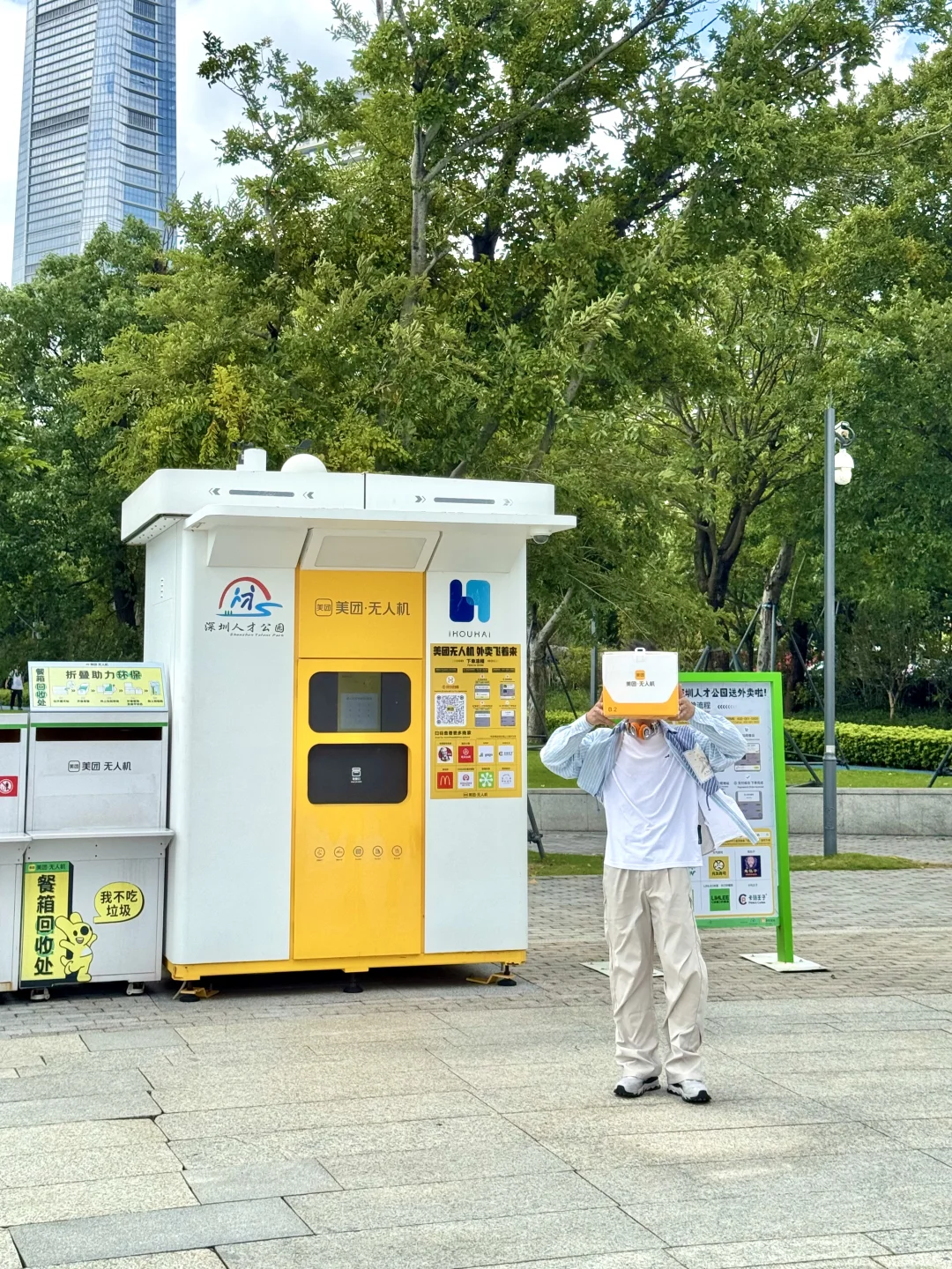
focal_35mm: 48
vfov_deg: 39.7
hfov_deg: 30.3
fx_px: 1760
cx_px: 476
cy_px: 634
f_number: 1.78
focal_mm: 6.76
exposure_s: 1/3257
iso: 64
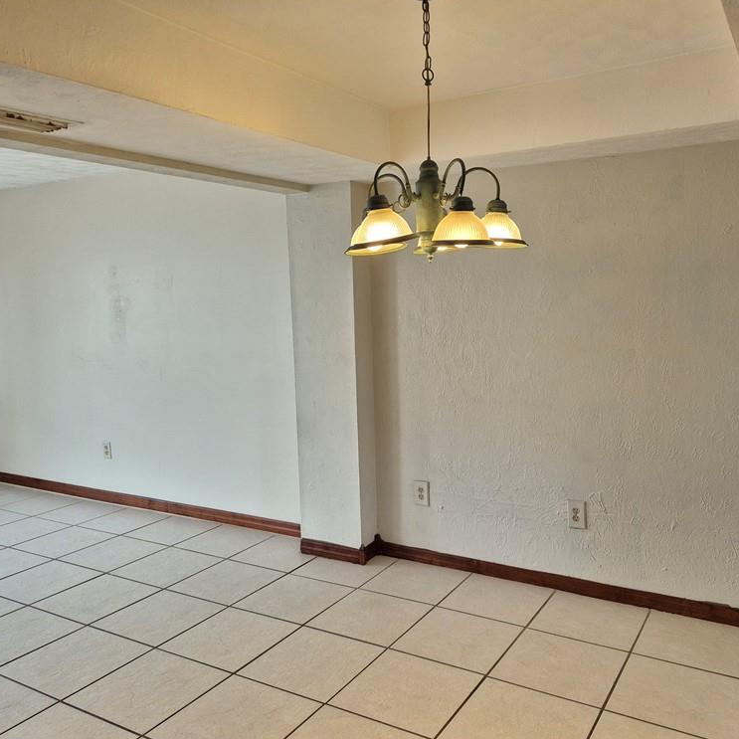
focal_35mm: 28
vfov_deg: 57.3
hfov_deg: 57.3
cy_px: 374
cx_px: 390
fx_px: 676
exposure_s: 1/120
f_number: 1.8
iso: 100
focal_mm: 5.4
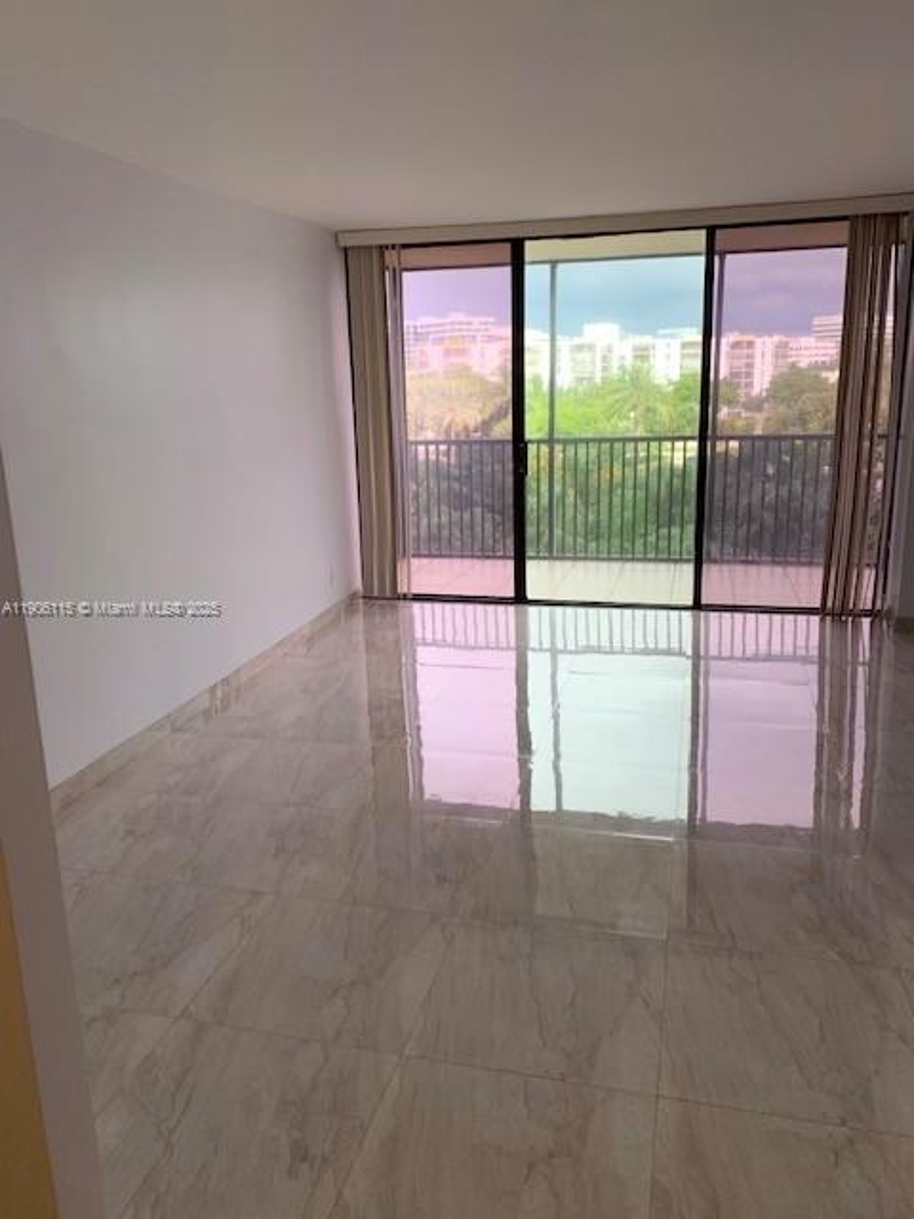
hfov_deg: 53.1
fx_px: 915
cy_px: 610
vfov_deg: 67.3
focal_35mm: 26
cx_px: 457
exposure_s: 1/200
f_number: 1.8
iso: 25
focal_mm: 4.25
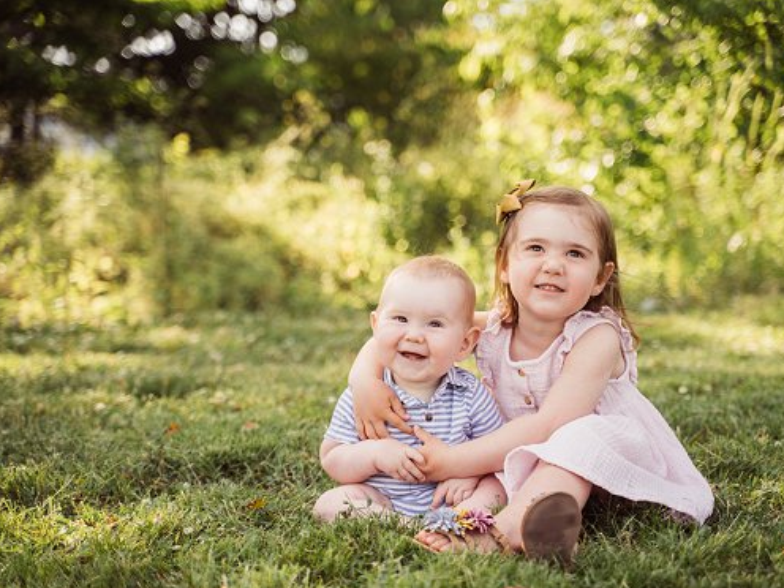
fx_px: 1857
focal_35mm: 82
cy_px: 296
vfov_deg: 18.0
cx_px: 414
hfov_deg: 23.8
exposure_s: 1/640
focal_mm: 75
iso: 320
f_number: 3.2
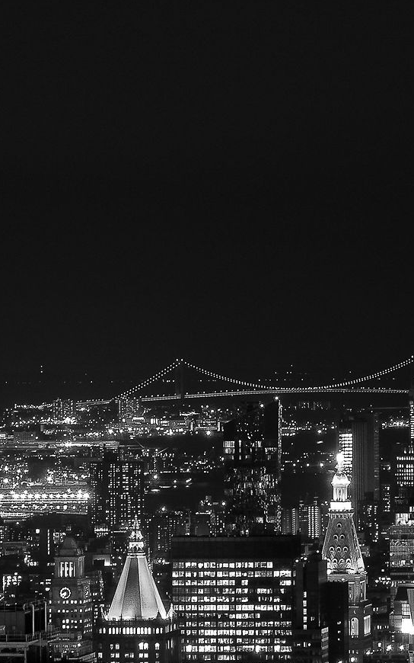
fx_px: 4223
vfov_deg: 9.0
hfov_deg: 5.6
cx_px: 393
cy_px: 317
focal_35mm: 234
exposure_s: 6.6
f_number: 5.6
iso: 100
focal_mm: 40
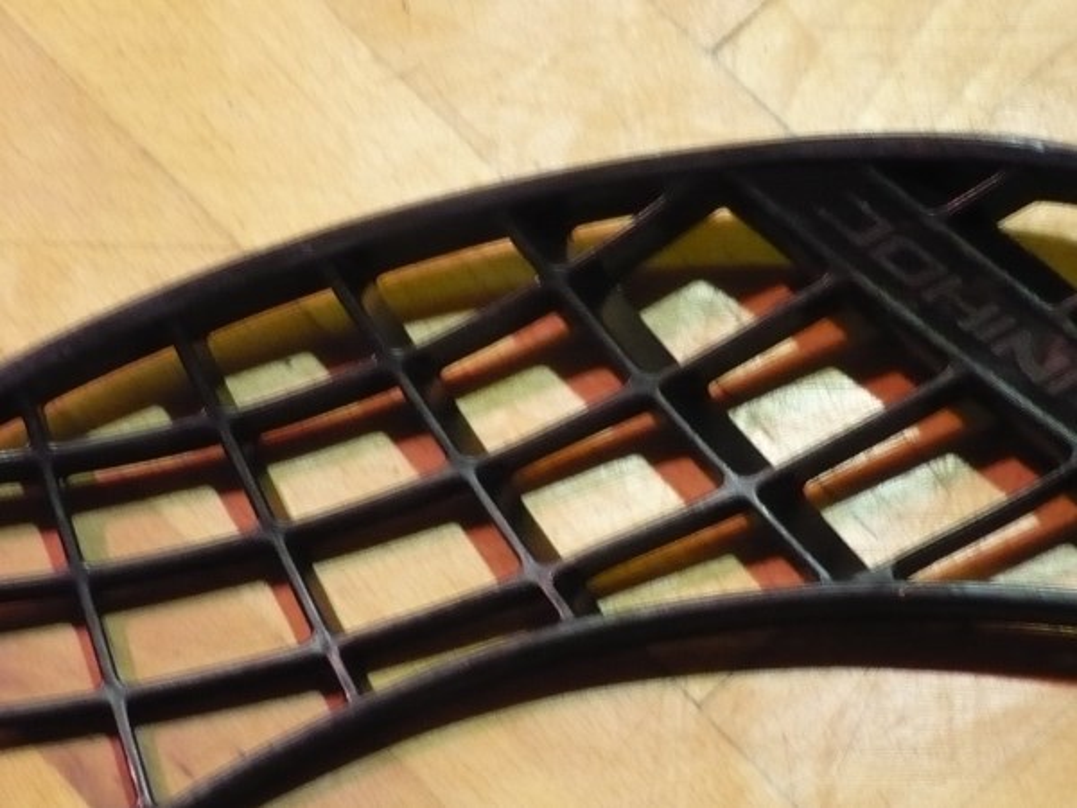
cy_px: 404
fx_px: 4387
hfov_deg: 14.0
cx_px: 538
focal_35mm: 141
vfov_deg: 10.5
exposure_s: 1/4
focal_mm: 17
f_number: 4.9
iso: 400
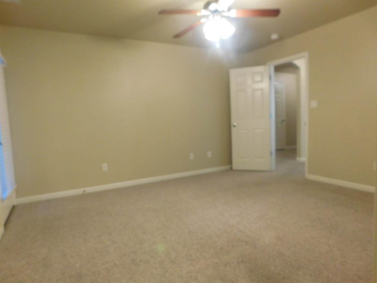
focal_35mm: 23
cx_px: 188
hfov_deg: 73.9
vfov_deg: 58.9
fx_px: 250
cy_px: 142
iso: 400
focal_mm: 4
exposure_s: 1/20
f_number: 3
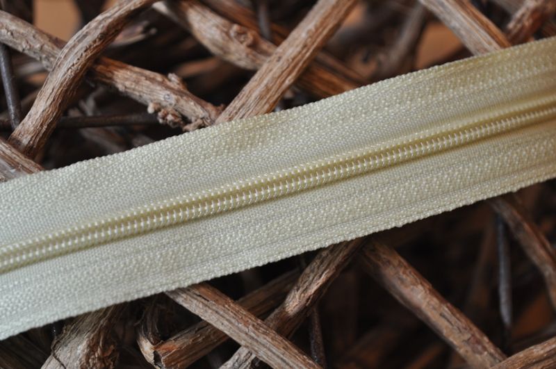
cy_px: 184
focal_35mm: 72
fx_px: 1110
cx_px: 278
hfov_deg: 28.1
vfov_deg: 18.9
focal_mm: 48
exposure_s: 1/60
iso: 400
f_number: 5.3
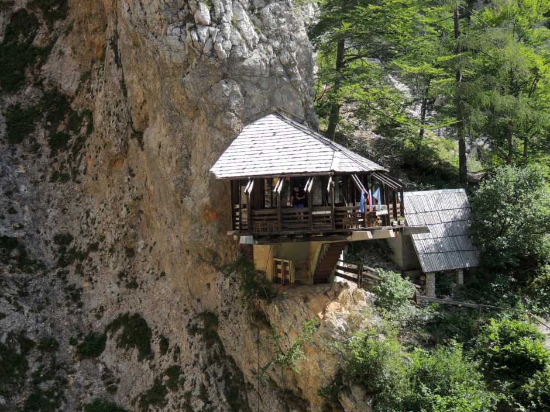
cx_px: 275
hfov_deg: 21.5
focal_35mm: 91
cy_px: 207
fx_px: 1446
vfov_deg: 16.2
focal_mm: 16
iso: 100
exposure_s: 1/320
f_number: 4.1
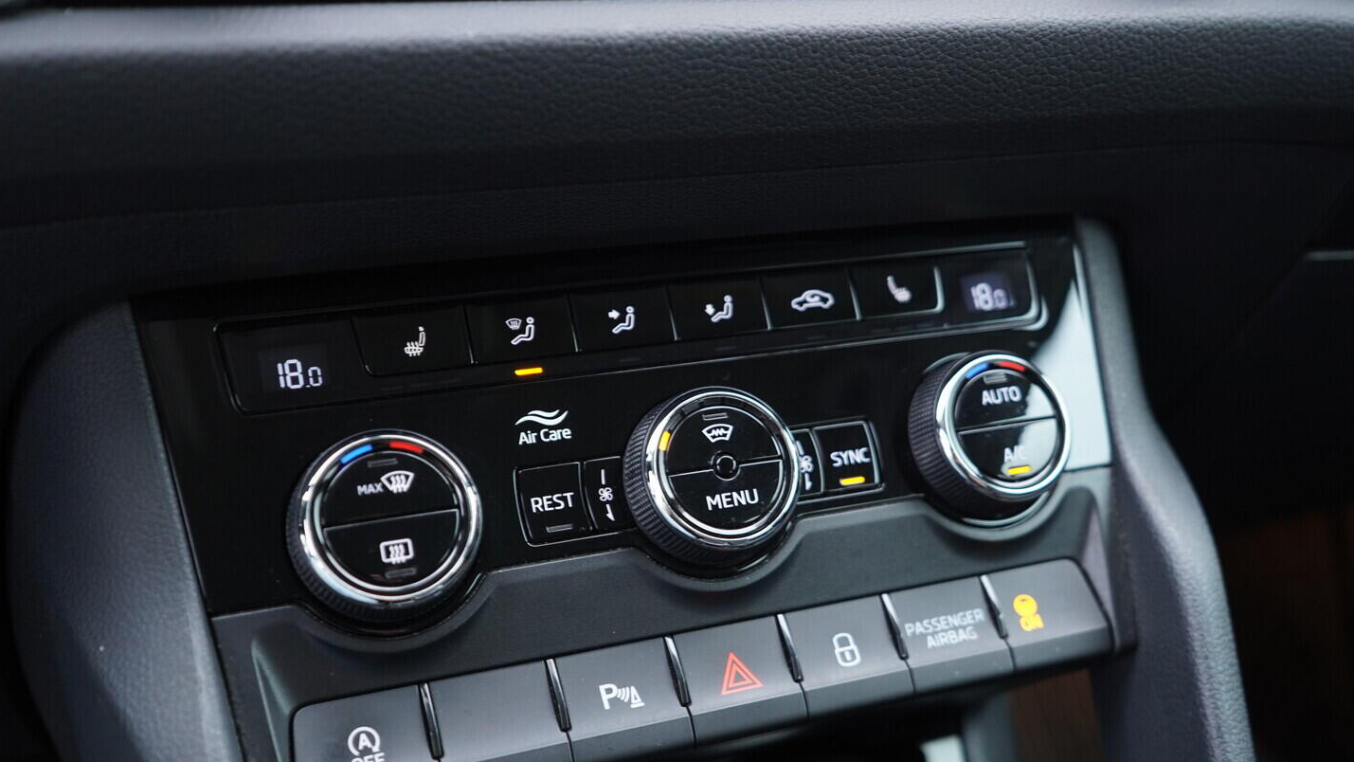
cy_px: 444
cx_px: 677
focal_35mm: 38
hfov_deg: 52.8
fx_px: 1364
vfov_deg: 31.1
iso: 500
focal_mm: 24
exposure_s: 1/40
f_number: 2.8
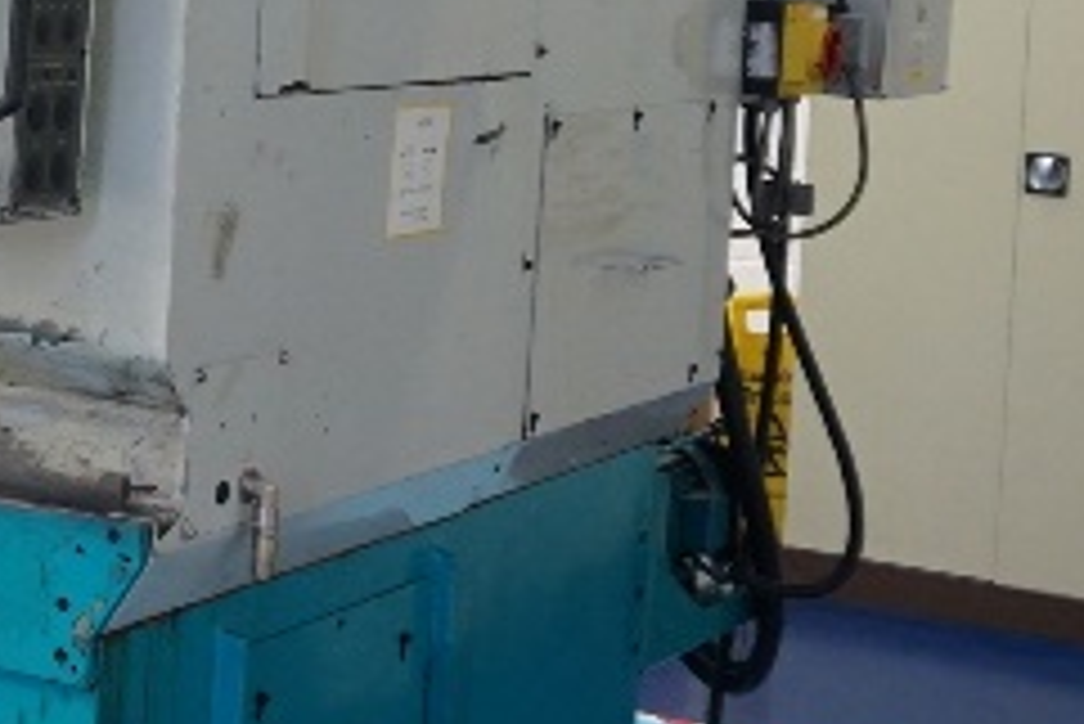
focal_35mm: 102
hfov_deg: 18.4
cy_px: -2
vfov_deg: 13.3
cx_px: -391
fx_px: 3073
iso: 1250
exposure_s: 1/160
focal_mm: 16
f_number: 4
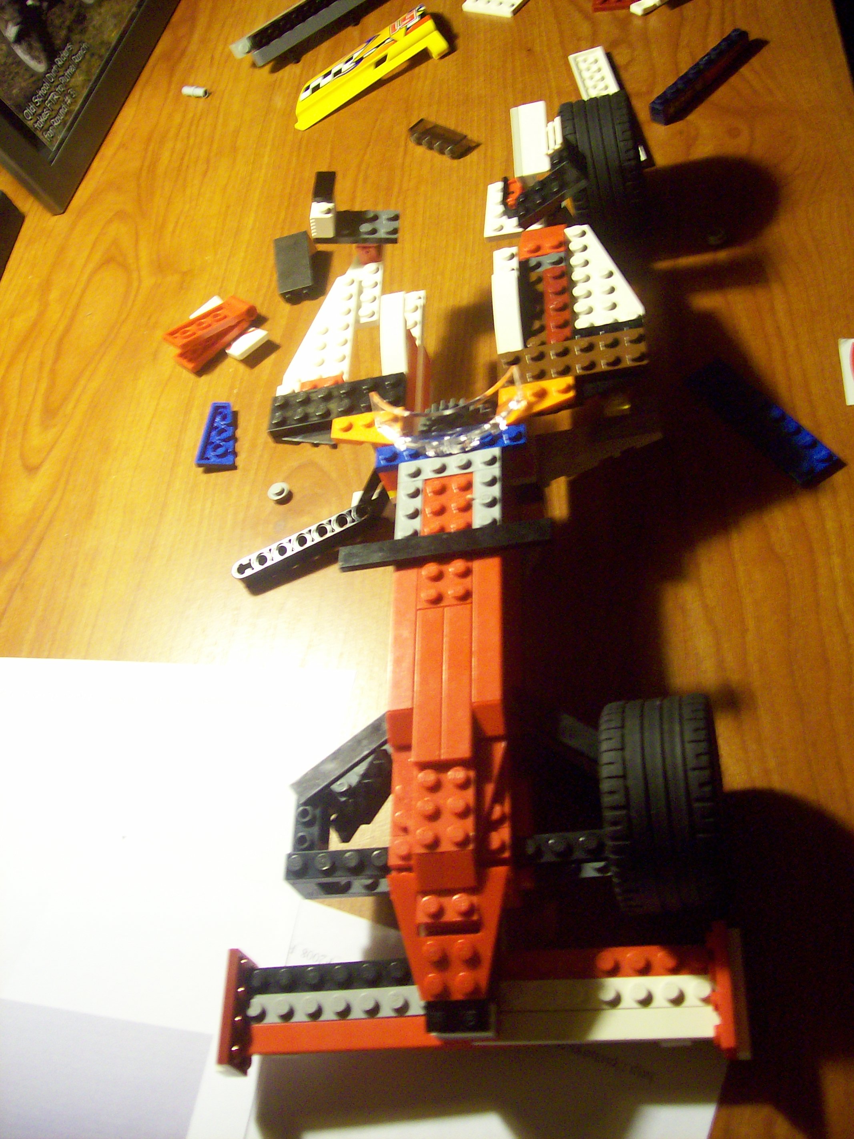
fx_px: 1185
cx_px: 427
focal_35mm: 36
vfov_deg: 51.4
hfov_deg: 39.6
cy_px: 570
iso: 160
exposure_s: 1/10.7
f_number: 2.7
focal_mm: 6
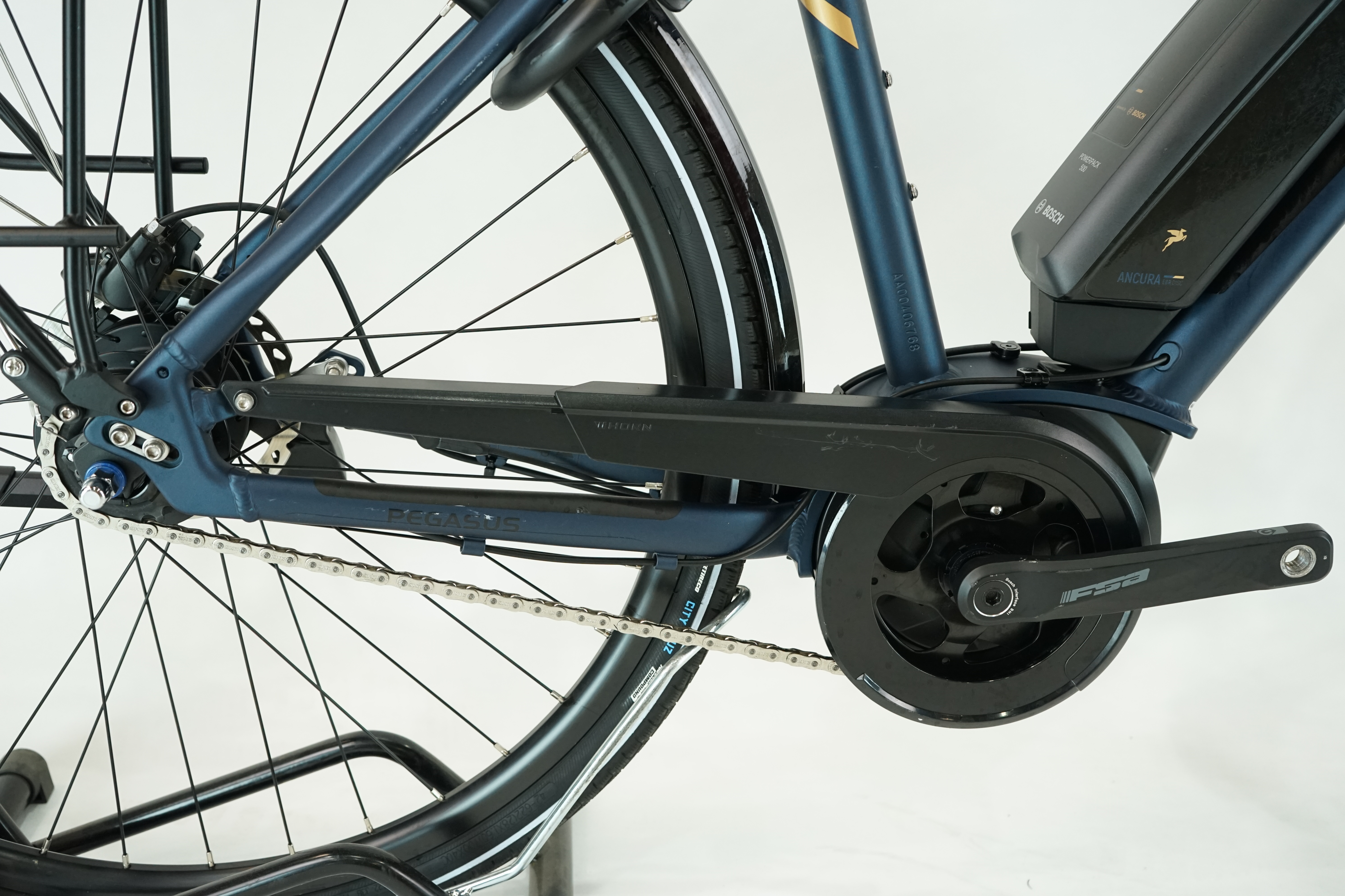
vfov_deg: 34.2
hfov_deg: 49.6
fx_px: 1457
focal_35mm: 39
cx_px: 672
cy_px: 448
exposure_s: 1/200
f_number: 5.6
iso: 2000
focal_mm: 39
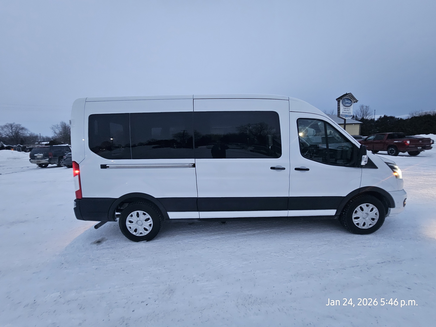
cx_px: 218
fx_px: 164
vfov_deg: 89.9
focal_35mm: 13
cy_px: 164
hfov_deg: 106.2
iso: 640
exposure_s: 1/30
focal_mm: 2.2
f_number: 2.2
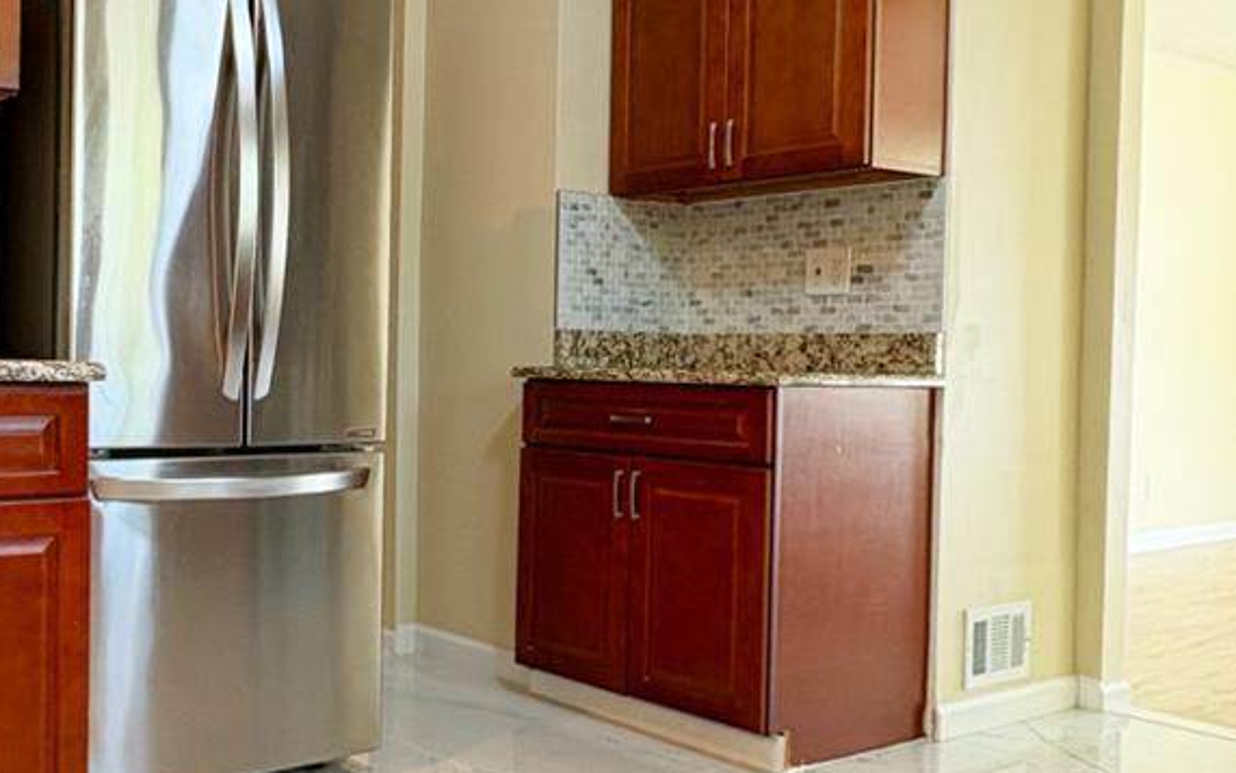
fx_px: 1314
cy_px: 375
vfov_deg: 32.8
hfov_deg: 47.4
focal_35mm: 39
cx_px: 235
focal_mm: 2.22
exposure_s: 1/60
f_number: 2.2
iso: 250
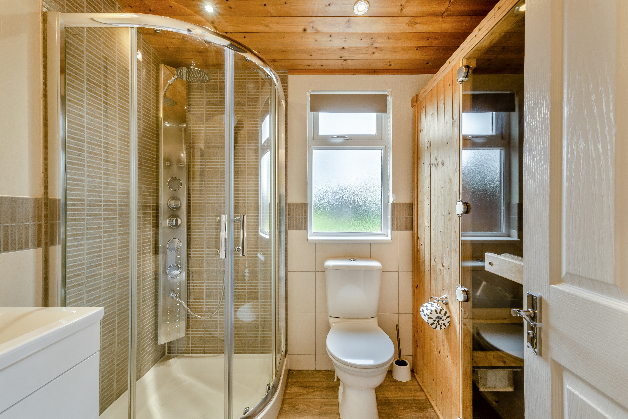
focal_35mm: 16
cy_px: 210
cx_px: 314
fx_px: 279
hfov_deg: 96.7
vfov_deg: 73.7
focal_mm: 16
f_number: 11
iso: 100
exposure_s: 1/30
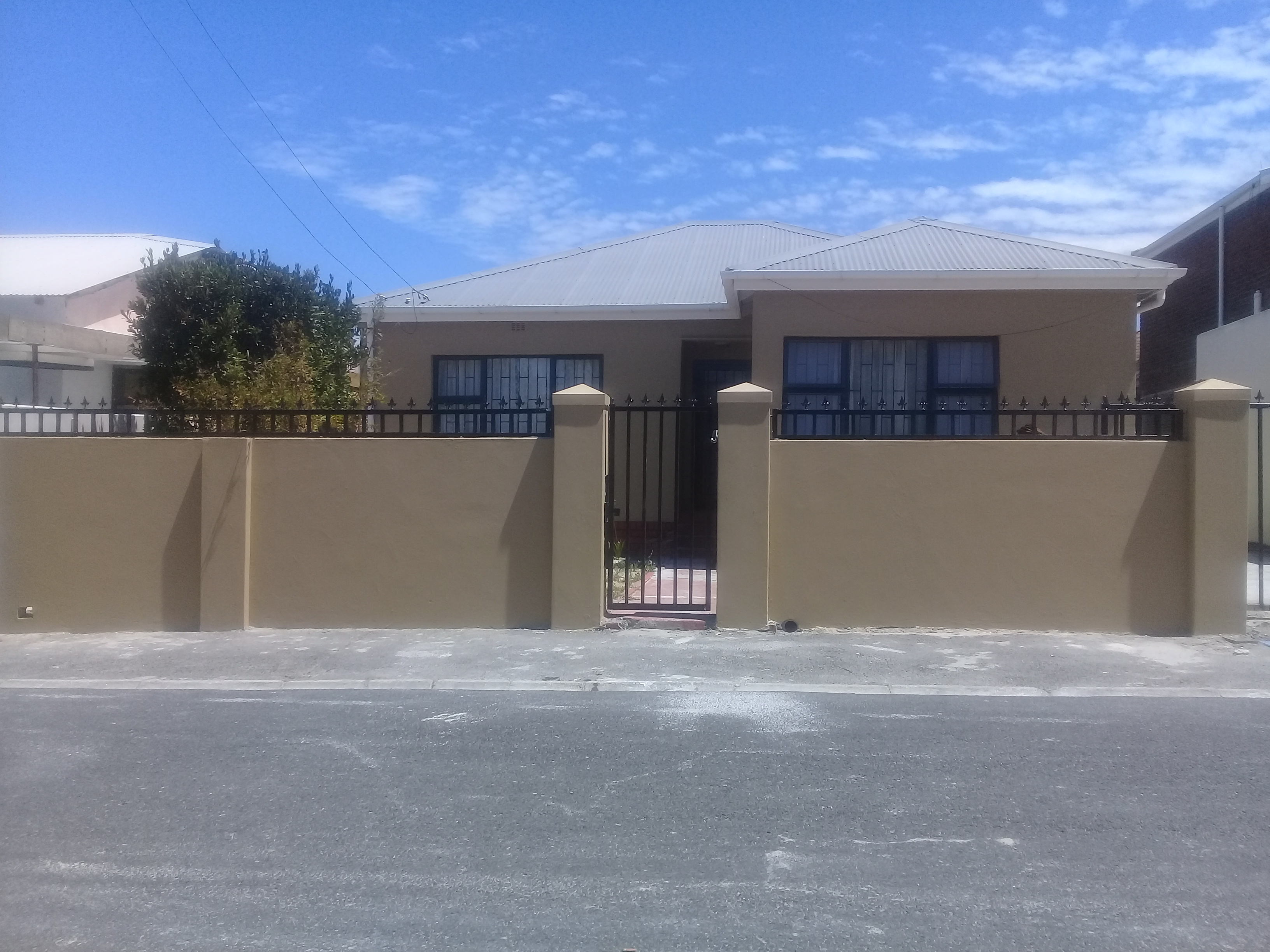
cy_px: 476
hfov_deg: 58.4
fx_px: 1137
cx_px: 635
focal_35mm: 31
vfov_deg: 45.4
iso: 50
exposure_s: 1/1414
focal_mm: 3.3
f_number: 2.2
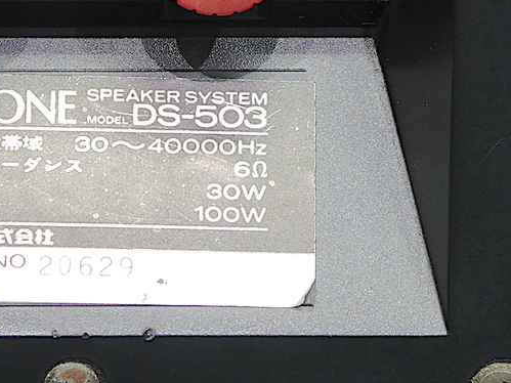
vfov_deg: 3.9
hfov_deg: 5.1
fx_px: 5682
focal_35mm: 385
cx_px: 70
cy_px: 33
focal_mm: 35.8
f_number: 5.6
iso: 200
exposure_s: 1/5
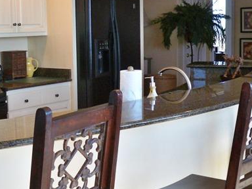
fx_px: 531
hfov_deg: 26.5
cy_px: 104
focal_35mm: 73
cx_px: 77
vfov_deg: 20.2
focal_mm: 6.3
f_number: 3.1
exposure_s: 1/60
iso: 160
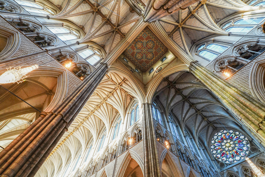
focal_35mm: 16
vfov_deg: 72.1
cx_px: 132
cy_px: 88
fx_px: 121
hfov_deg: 95.0
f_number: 4
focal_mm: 11
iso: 640
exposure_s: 1/30
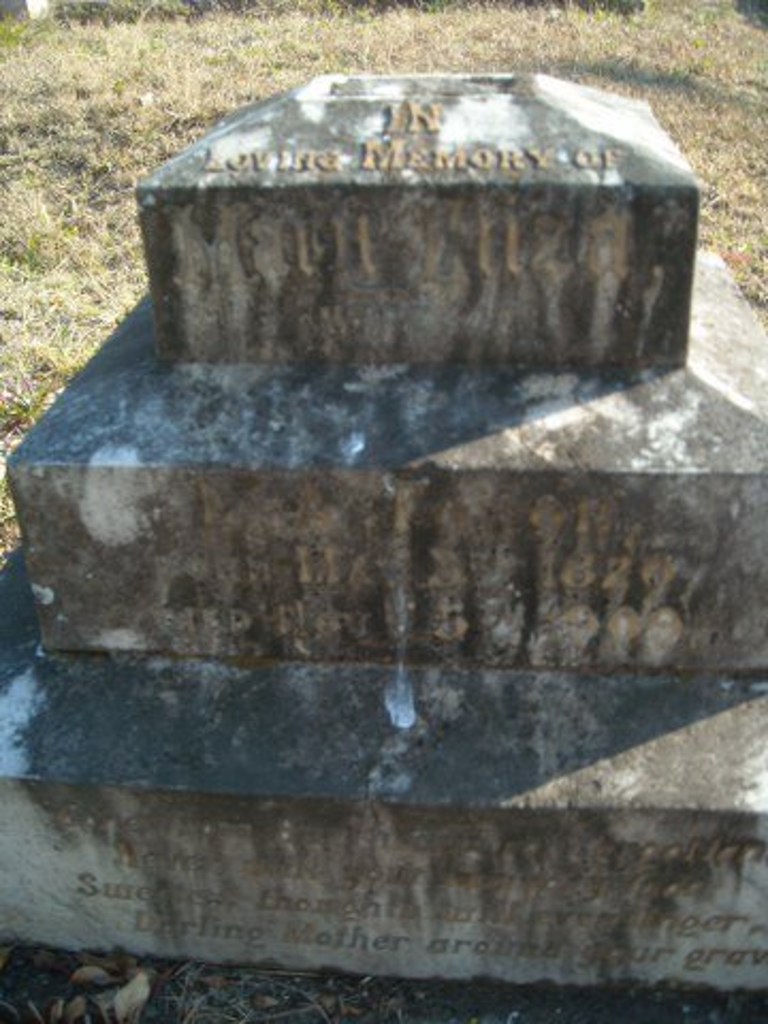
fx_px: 1035
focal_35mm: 35
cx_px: 384
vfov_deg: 52.6
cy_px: 512
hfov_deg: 40.7
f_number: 2.8
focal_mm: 5.7
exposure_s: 1/201
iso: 64
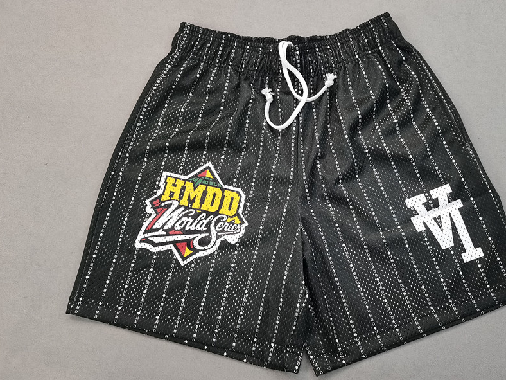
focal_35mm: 33
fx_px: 482
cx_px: 304
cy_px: 185
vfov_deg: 42.9
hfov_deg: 54.9
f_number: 1.8
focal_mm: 5.58
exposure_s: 1/100
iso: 200
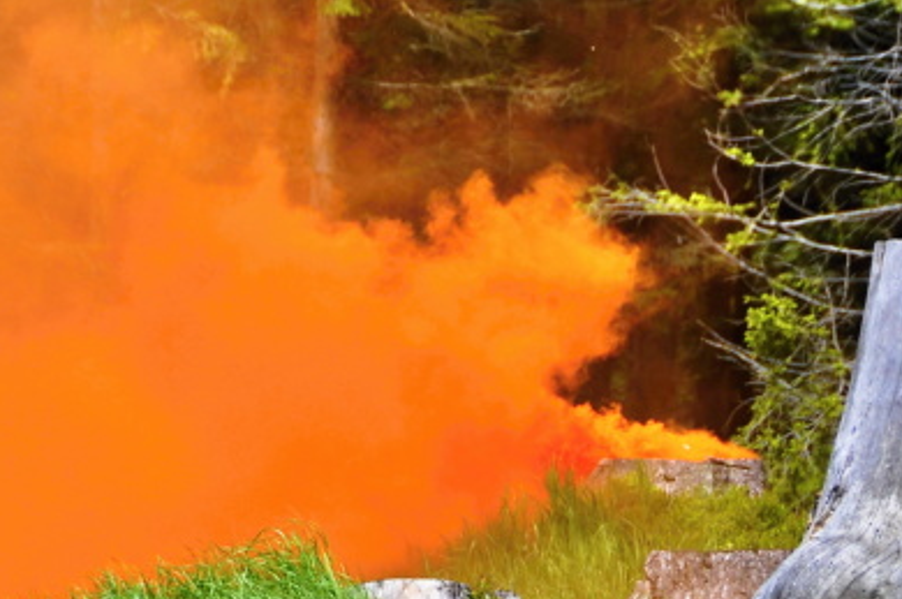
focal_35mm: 693
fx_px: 17342
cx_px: 217
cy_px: 253
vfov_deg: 2.0
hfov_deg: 3.0
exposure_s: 1/640
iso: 200
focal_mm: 150
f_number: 6.3
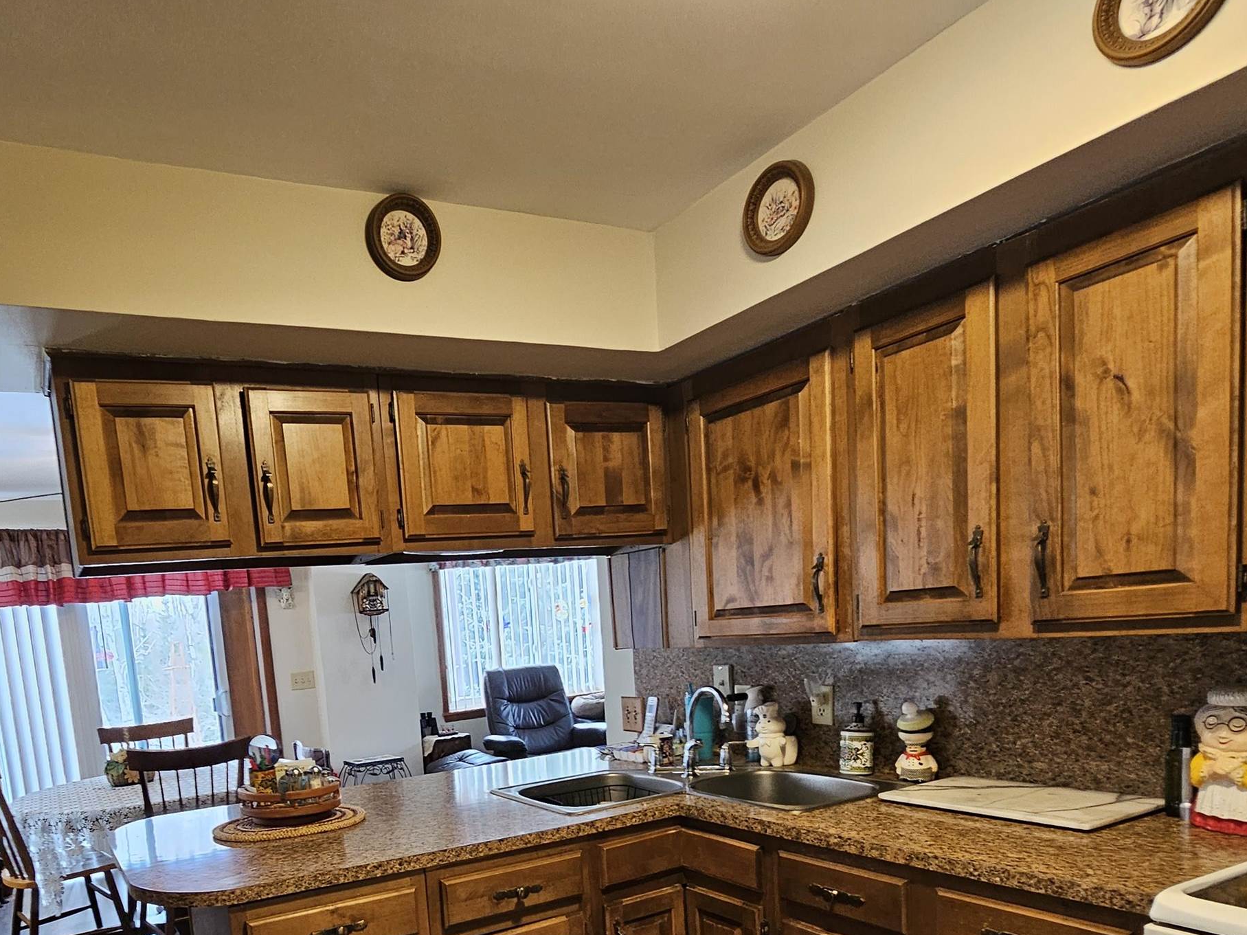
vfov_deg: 57.2
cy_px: 730
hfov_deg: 74.0
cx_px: 415
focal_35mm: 22
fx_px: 792
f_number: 2.2
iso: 250
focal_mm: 2.2
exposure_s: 1/60
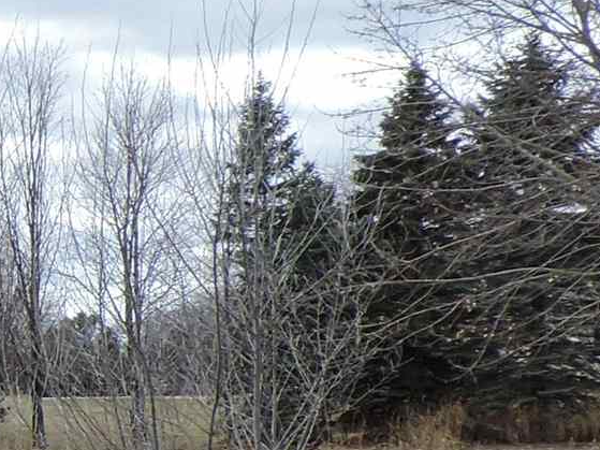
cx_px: -766
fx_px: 2287
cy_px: 423
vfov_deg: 11.1
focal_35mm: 132
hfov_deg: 12.3
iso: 100
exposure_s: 1/800
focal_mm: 4.3
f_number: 3
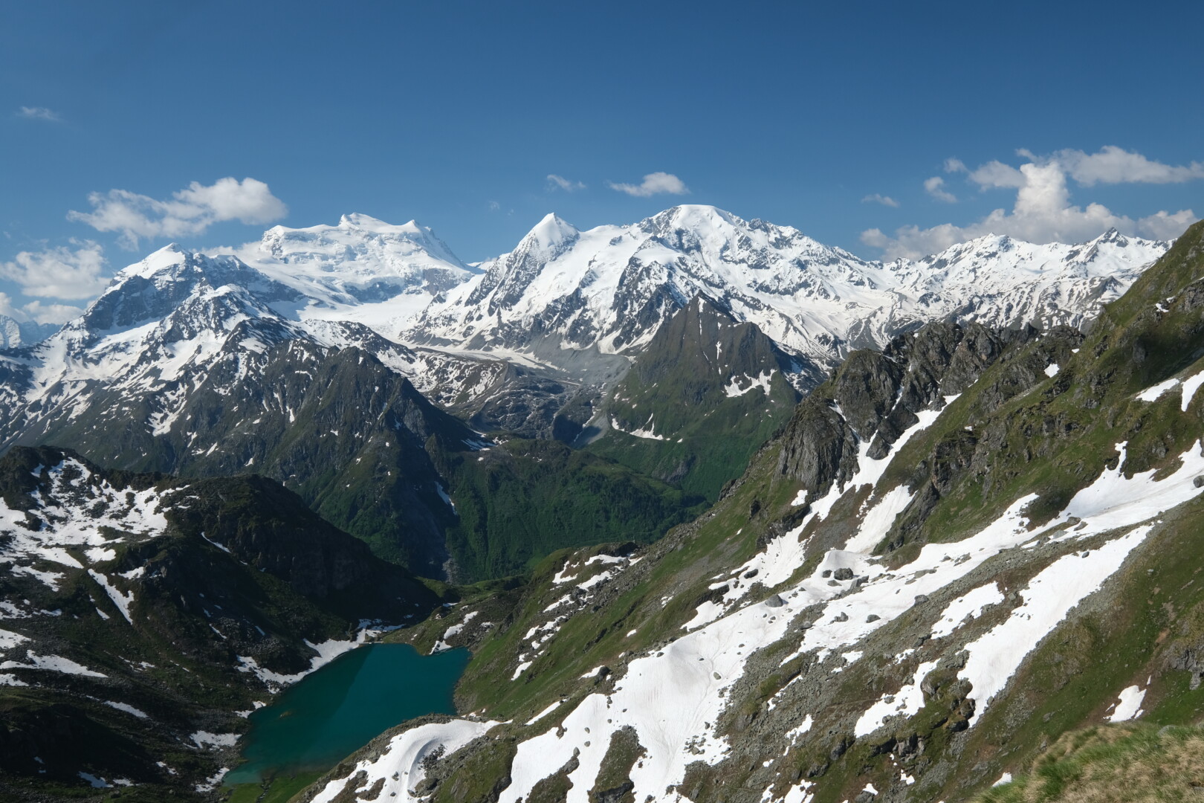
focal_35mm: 31
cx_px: 602
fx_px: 1037
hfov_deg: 60.3
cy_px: 402
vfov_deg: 42.3
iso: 200
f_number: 9
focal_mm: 20.9
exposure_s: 1/125
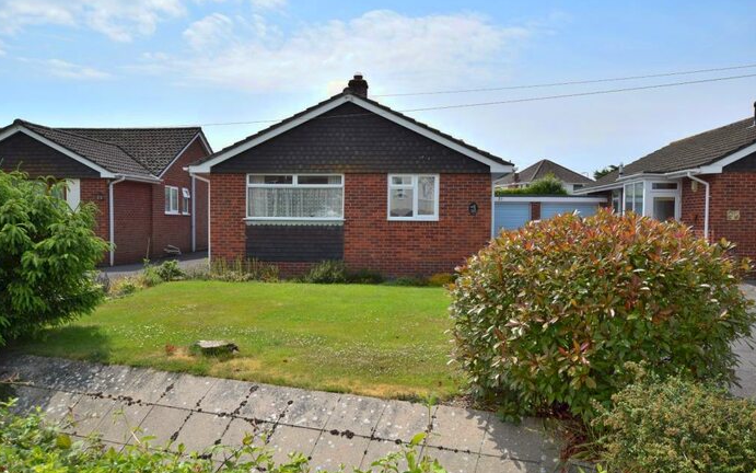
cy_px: 245
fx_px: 639
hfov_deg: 61.2
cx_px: 377
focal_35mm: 31
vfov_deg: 40.6
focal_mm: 20
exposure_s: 1/400
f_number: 10
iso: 200
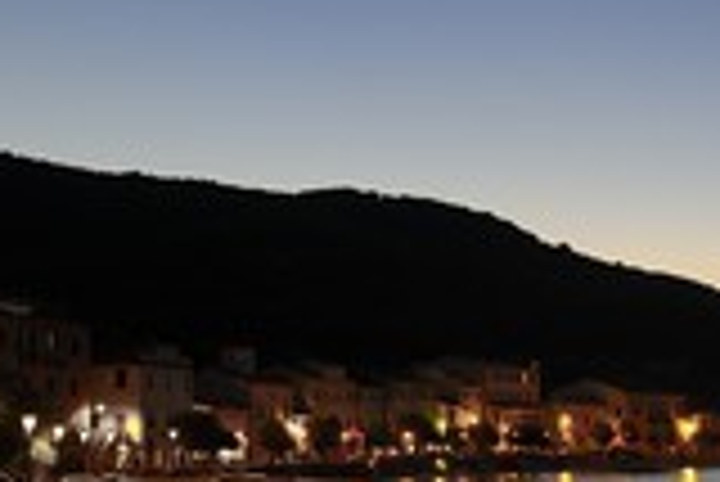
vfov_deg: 16.1
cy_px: 446
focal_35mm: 84
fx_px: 1681
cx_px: 706
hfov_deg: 23.3
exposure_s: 1/6
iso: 800
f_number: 5
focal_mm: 32
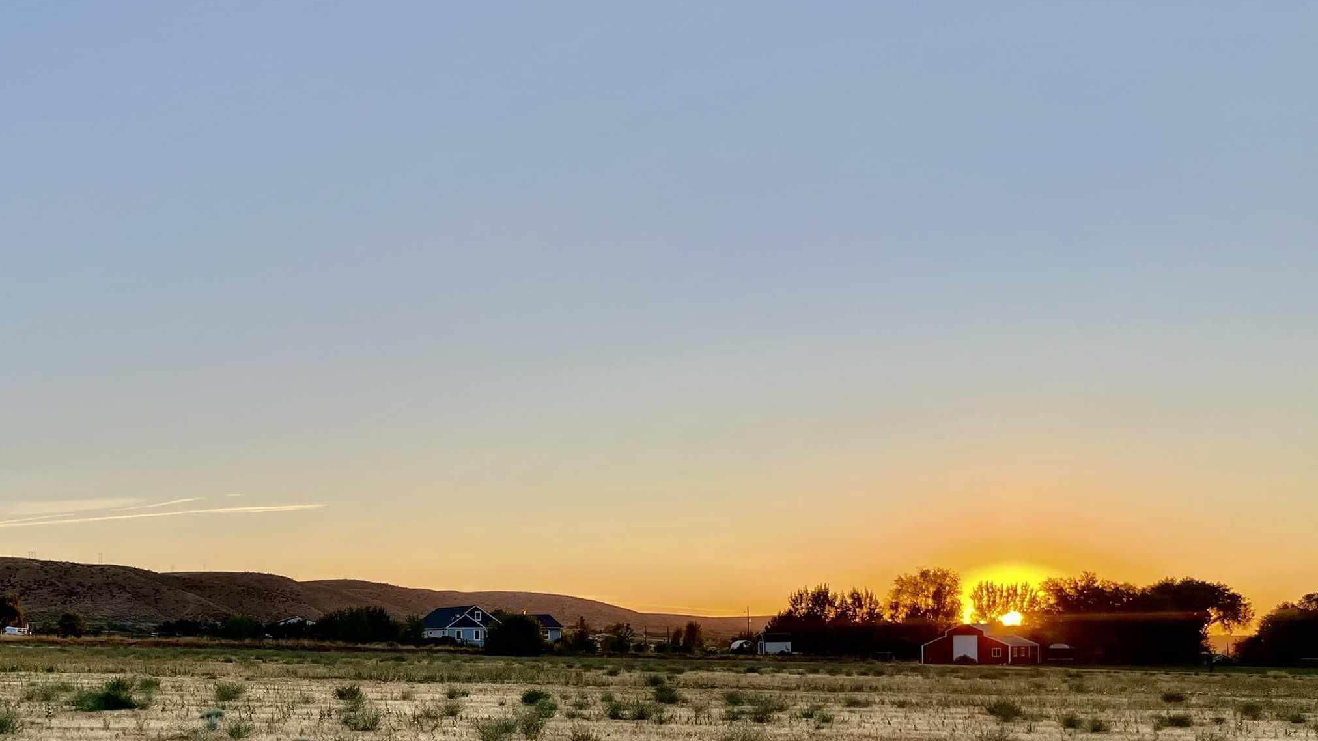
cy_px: 626
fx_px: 1503
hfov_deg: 45.9
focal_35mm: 43
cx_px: 350
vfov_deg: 27.0
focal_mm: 5.7
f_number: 1.5
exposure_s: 1/1311
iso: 50
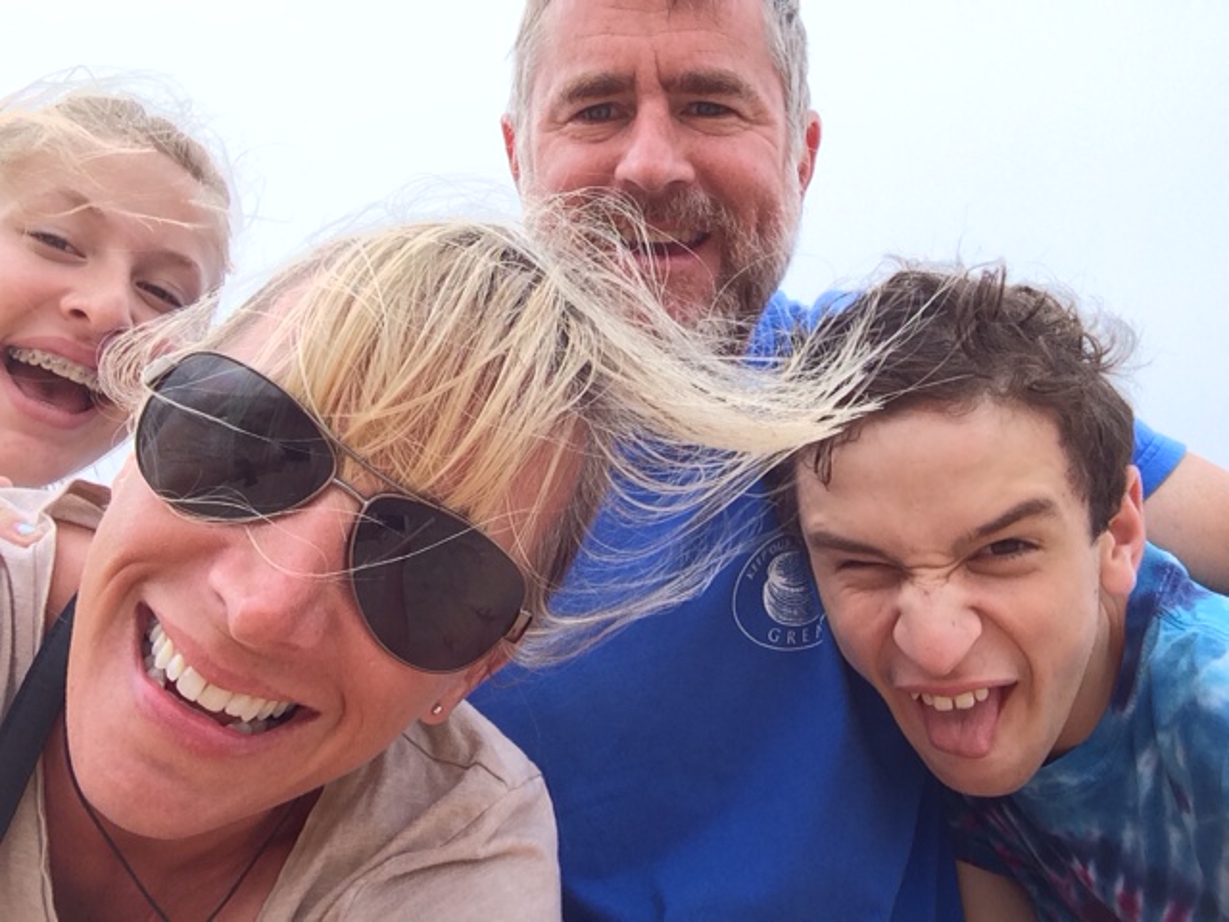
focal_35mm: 33
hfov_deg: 55.4
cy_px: 461
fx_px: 1172
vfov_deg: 42.9
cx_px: 614
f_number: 2.4
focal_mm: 2.15
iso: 50
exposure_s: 1/391
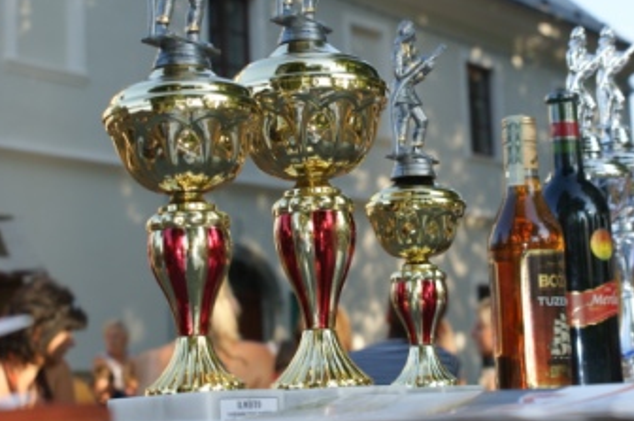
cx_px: 396
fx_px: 1407
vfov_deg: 17.0
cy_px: 157
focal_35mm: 80
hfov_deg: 25.3
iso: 100
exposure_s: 1/80
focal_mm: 40
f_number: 6.3
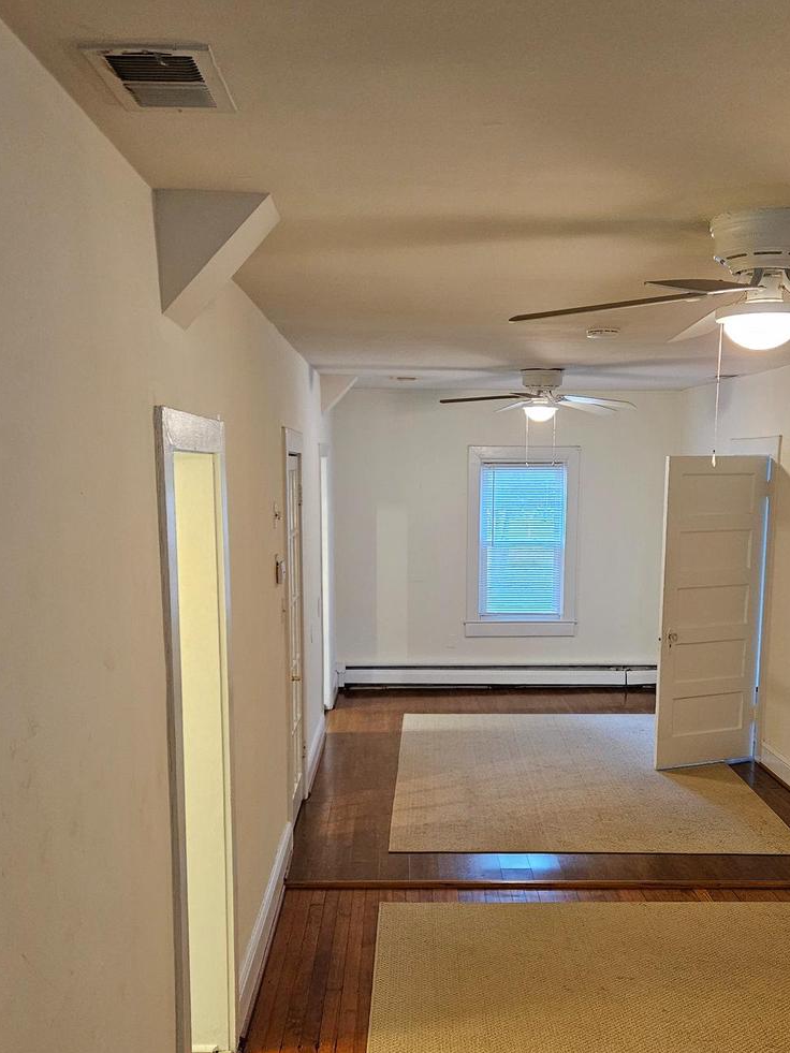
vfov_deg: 50.7
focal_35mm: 36
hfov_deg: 39.6
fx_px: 1095
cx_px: 440
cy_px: 669
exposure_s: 1/60
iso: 640
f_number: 1.8
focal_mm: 5.4
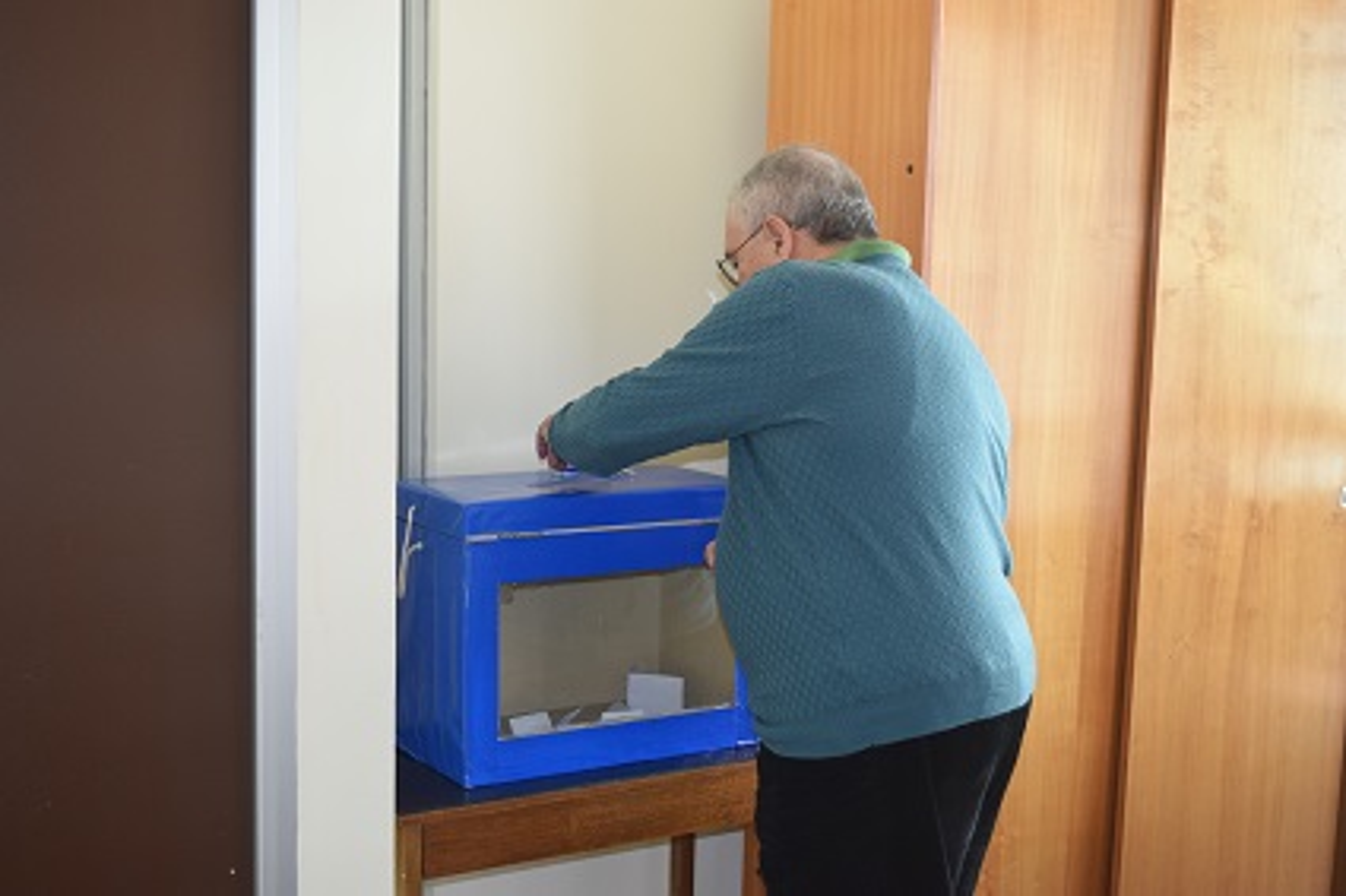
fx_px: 1794
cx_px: 673
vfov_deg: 28.1
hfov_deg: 41.1
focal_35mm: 48
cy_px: 448
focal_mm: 32
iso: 800
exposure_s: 1/100
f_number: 5
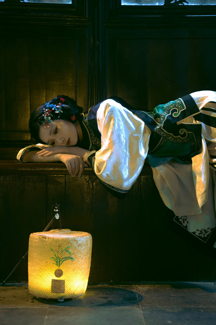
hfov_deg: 19.5
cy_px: 162
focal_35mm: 70
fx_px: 630
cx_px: 108
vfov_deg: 28.8
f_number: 2.8
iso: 1000
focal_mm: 70
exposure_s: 1/200
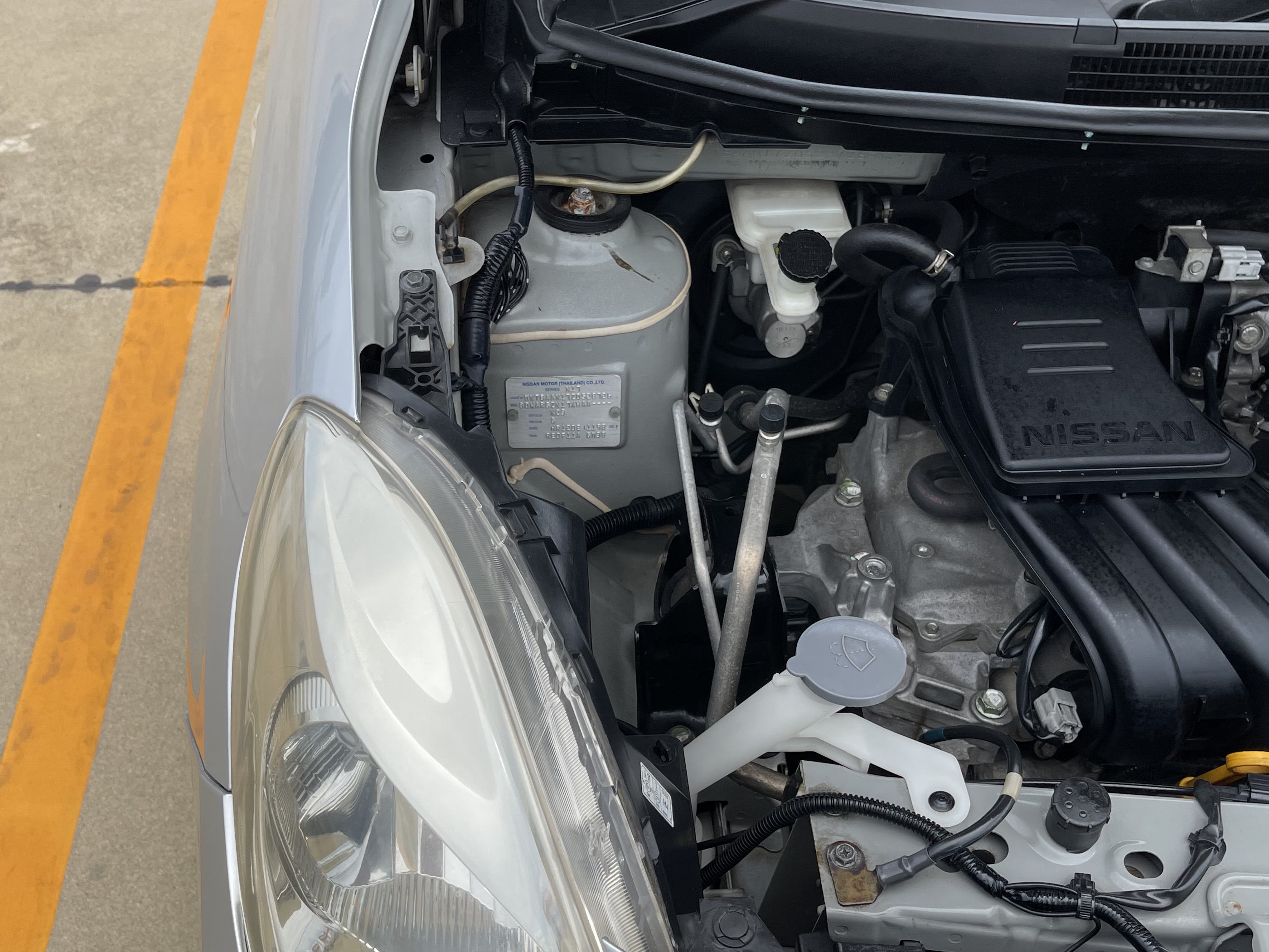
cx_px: 616
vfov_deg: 39.5
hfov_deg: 51.3
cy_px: 578
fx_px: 1320
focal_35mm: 36
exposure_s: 1/2786
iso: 32
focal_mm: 5.1
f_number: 1.6
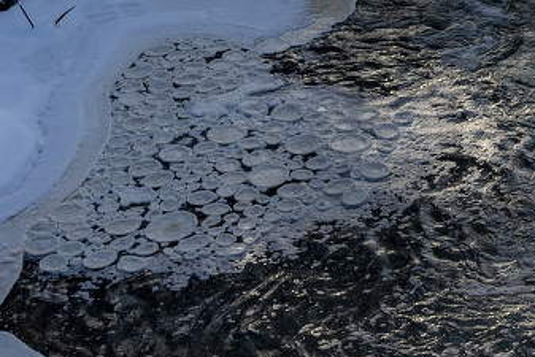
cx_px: 832
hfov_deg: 11.8
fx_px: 2468
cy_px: -363
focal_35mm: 166
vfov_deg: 7.9
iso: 200
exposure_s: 1/500
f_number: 9
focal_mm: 40
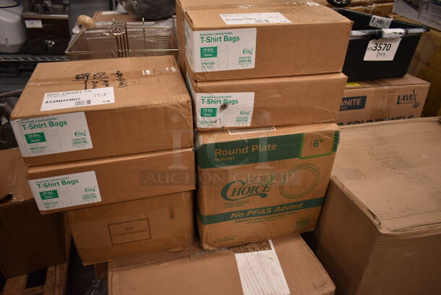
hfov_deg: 67.3
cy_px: 148
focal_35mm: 27
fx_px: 331
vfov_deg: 48.0
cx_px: 220
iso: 900
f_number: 3.5
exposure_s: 1/125
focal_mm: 18
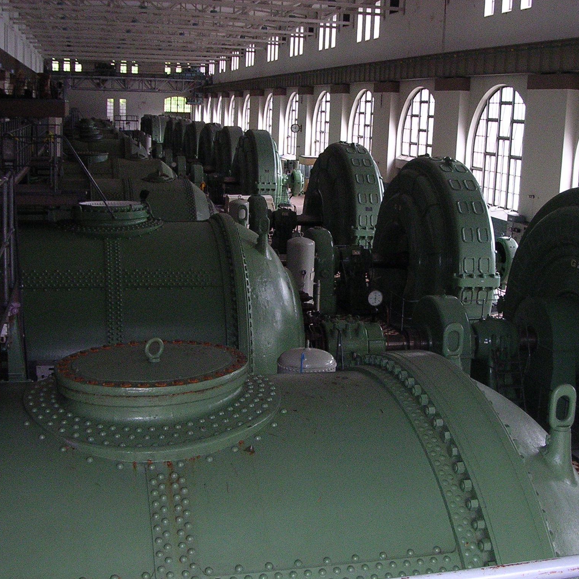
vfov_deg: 37.6
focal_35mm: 45
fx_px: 852
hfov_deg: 37.5
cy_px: 290
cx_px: 328
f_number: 2.8
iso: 400
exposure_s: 1/60.1
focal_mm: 5.8
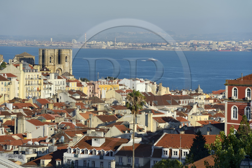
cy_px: 84
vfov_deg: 6.9
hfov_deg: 10.3
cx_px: 126
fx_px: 1399
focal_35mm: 200
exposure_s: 1/250
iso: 100
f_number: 9
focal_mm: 200
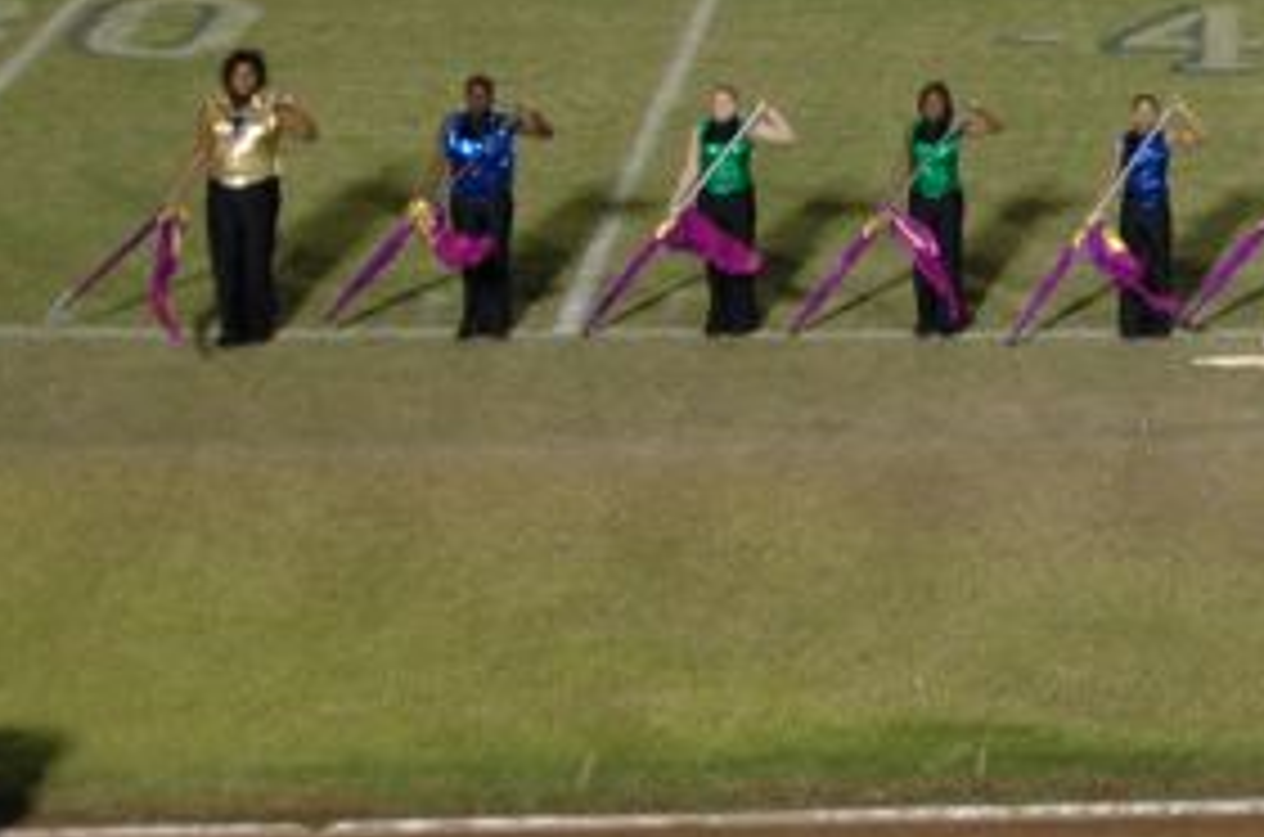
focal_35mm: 126
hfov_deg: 14.8
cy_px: -140
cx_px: 2065
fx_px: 4408
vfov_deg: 10.7
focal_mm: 23
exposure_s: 1/60
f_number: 2.8
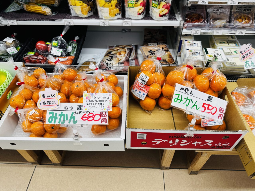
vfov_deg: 56.8
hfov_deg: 71.6
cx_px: 128
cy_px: 96
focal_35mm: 24
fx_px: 177
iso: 80
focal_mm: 6.76
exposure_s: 1/100
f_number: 1.78
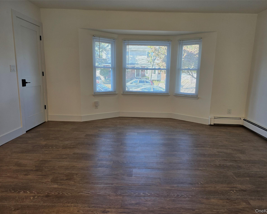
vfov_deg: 58.8
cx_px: 141
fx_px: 190
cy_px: 107
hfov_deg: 70.2
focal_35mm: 24
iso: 80
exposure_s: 1/120
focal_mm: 6.3
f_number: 1.7
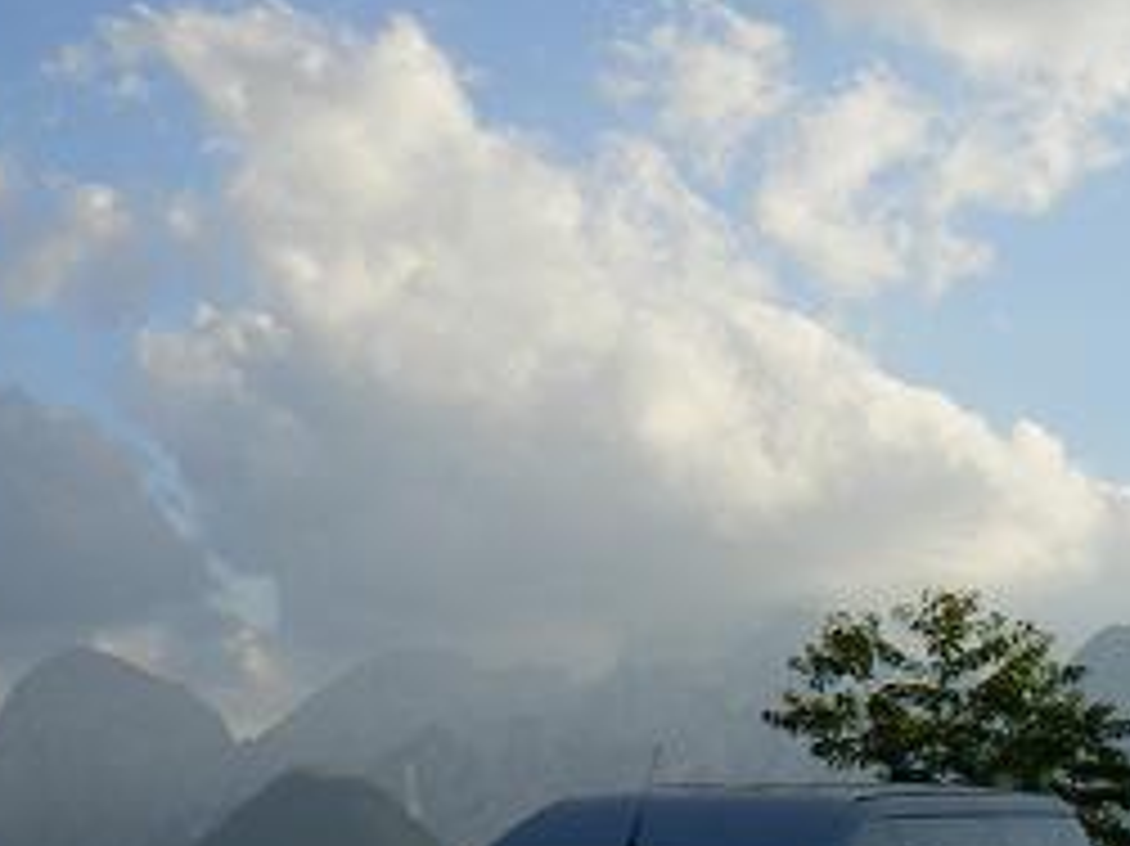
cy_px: 621
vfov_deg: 15.2
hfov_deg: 20.2
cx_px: 581
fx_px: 3165
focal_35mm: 97
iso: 64
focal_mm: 6.3
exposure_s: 1/320
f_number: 4.6
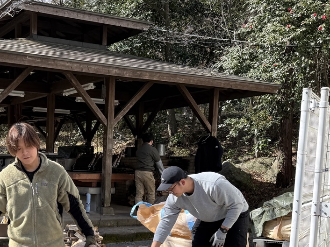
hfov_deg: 35.9
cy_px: 201
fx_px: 486
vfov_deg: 27.9
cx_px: 52
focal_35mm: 51
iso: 80
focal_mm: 6.76
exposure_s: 1/1522
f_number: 1.78
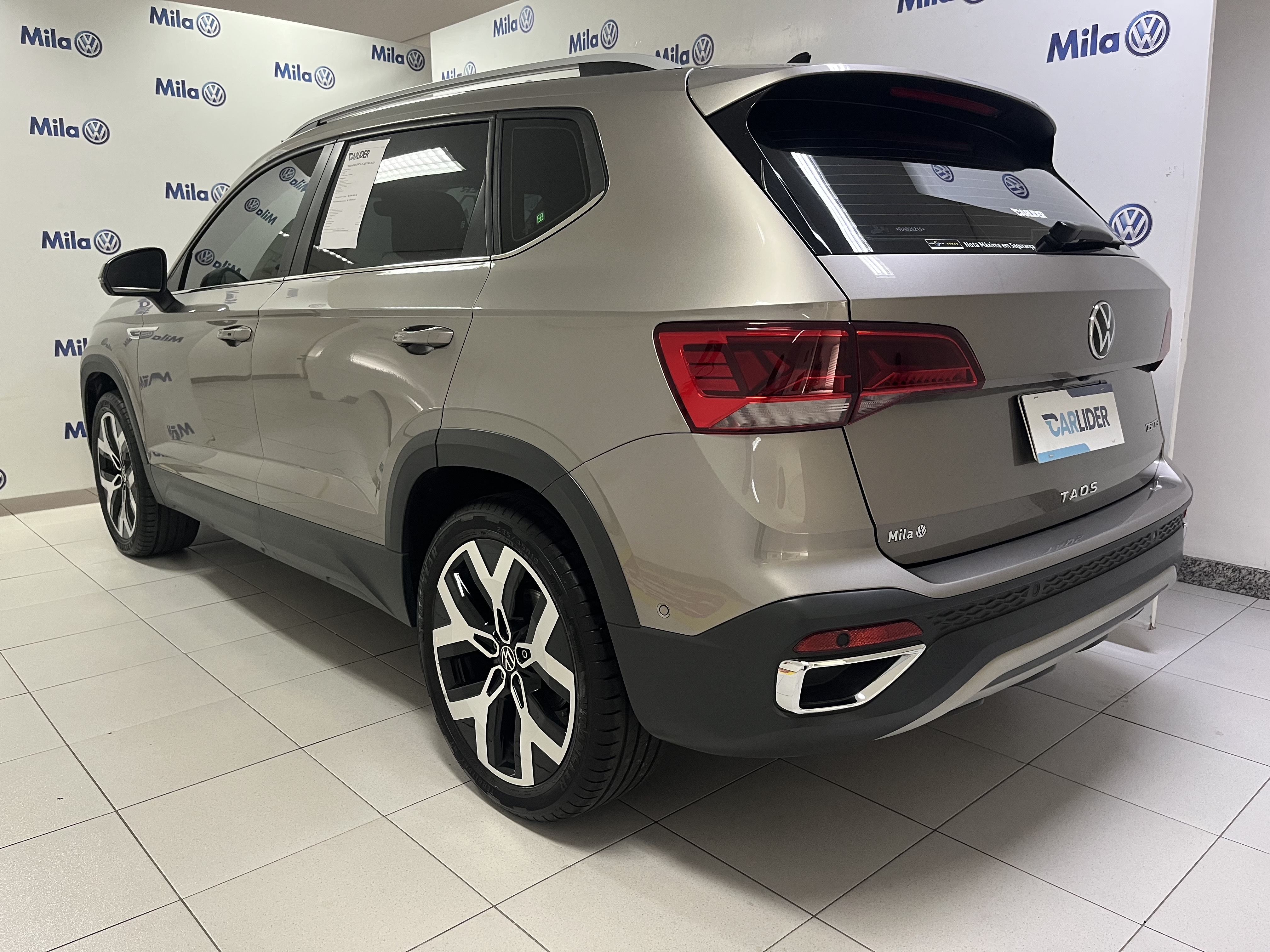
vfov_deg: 53.1
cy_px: 476
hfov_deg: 67.3
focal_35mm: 26
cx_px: 635
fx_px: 954
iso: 160
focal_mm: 5.1
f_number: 1.6
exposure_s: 1/60
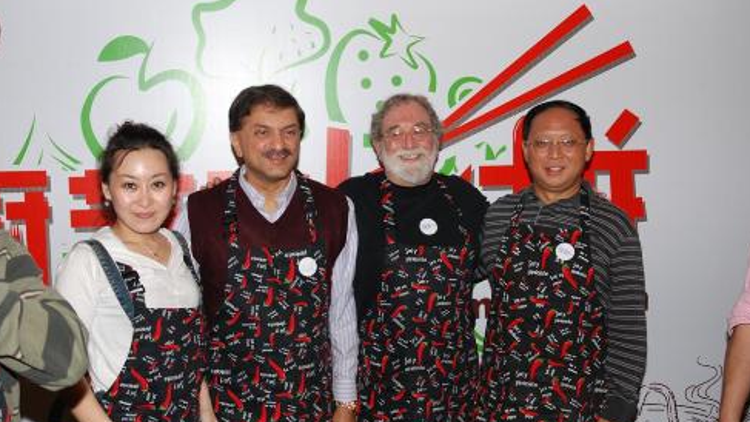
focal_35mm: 42
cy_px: 205
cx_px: 379
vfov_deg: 28.3
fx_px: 835
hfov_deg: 48.4
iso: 320
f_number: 5.6
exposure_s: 1/60
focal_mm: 26
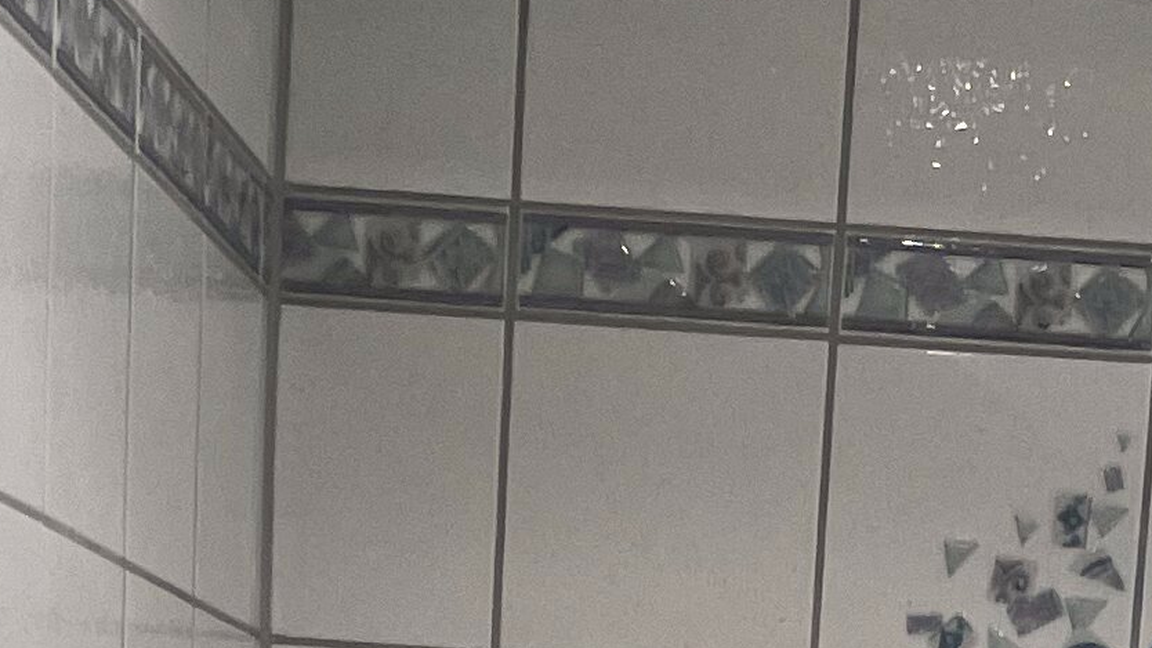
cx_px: 786
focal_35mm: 137
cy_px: 1925
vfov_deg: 7.7
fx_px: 4185
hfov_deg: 15.6
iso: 125
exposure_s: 1/100
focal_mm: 4.2
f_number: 1.6
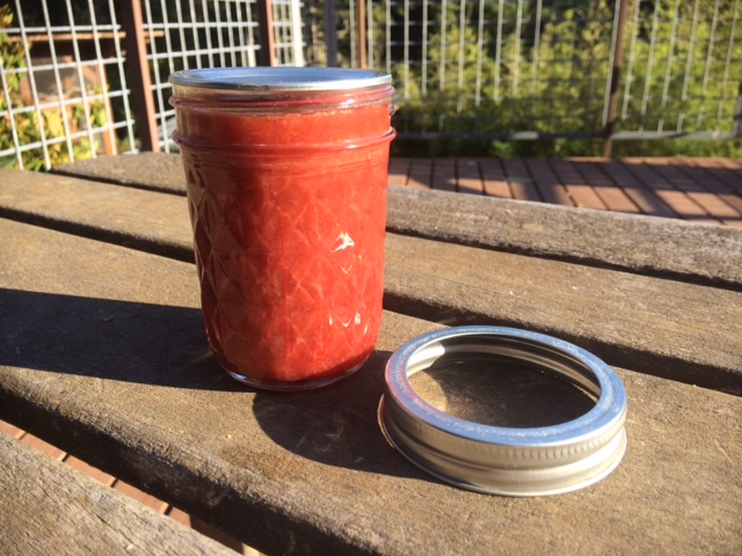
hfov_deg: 61.7
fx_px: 622
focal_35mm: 29
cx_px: 371
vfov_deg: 48.2
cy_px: 278
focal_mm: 4.15
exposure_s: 1/432
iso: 32
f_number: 2.2
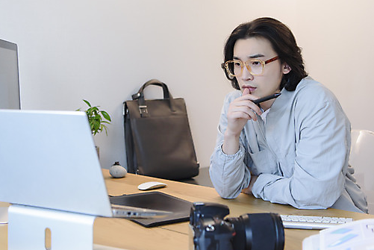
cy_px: 112
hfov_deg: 36.2
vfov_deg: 24.7
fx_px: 572
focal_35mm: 55
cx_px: 177
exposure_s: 1/200
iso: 800
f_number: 3.2
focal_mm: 46
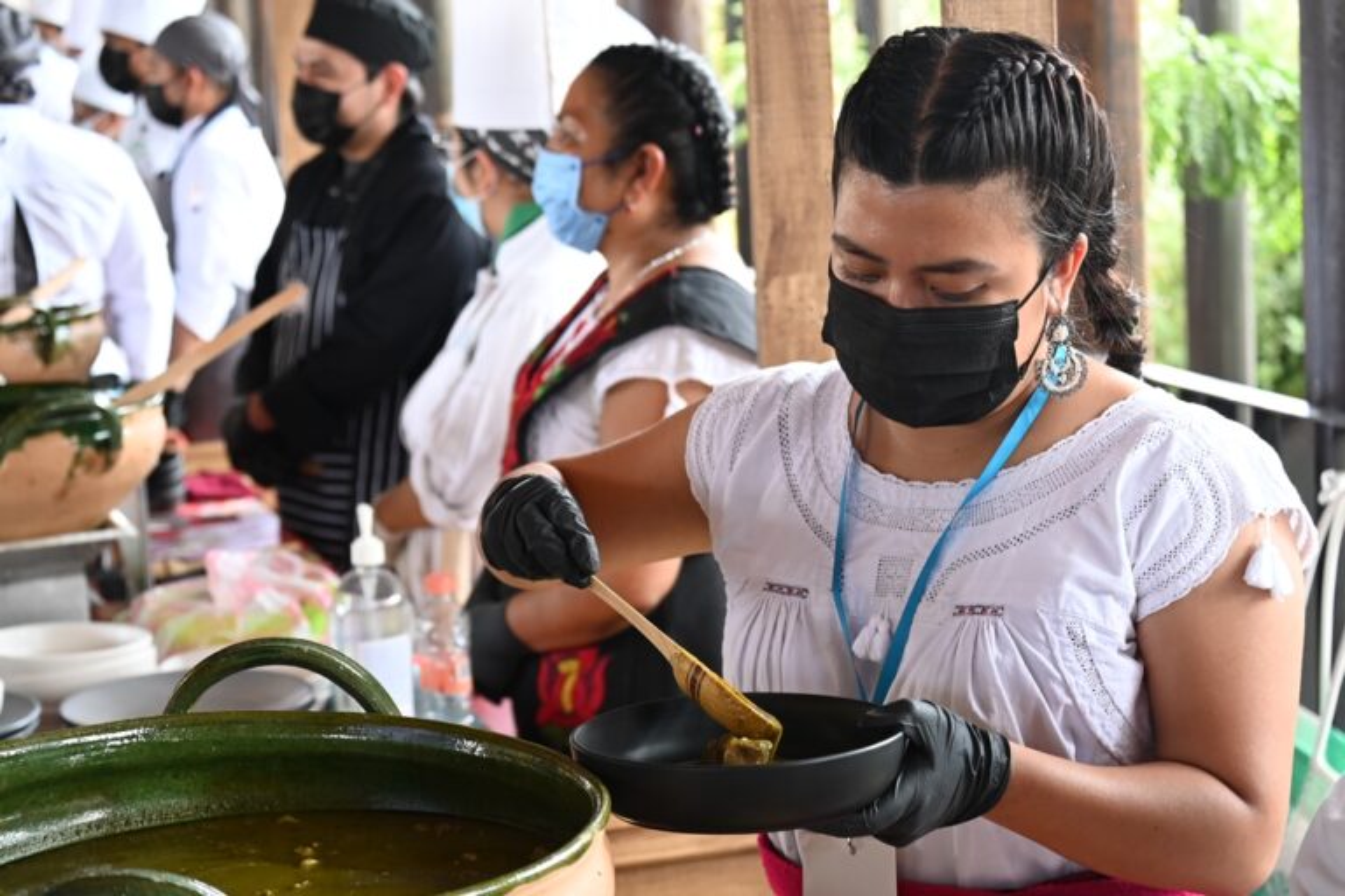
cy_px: 448
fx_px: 2802
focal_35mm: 75
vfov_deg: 18.2
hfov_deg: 27.0
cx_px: 672
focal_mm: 50
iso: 720
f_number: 4.5
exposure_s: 1/80
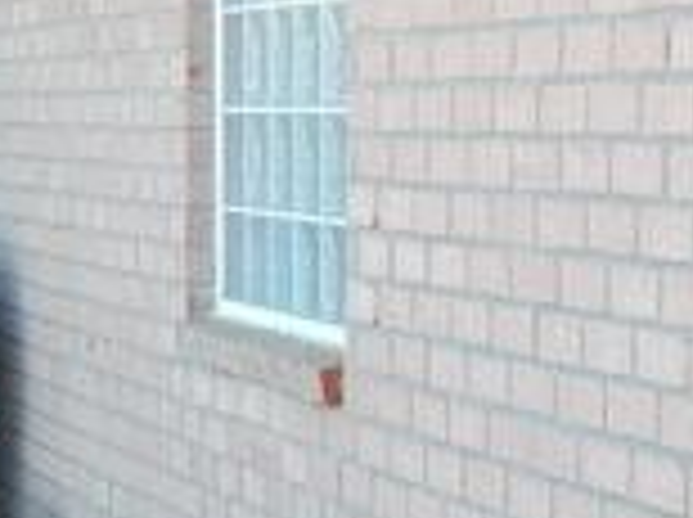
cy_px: 590
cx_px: 302
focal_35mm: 179
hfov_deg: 11.1
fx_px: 3578
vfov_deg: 8.2
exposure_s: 1/100
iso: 125
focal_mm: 7.7
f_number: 3.6
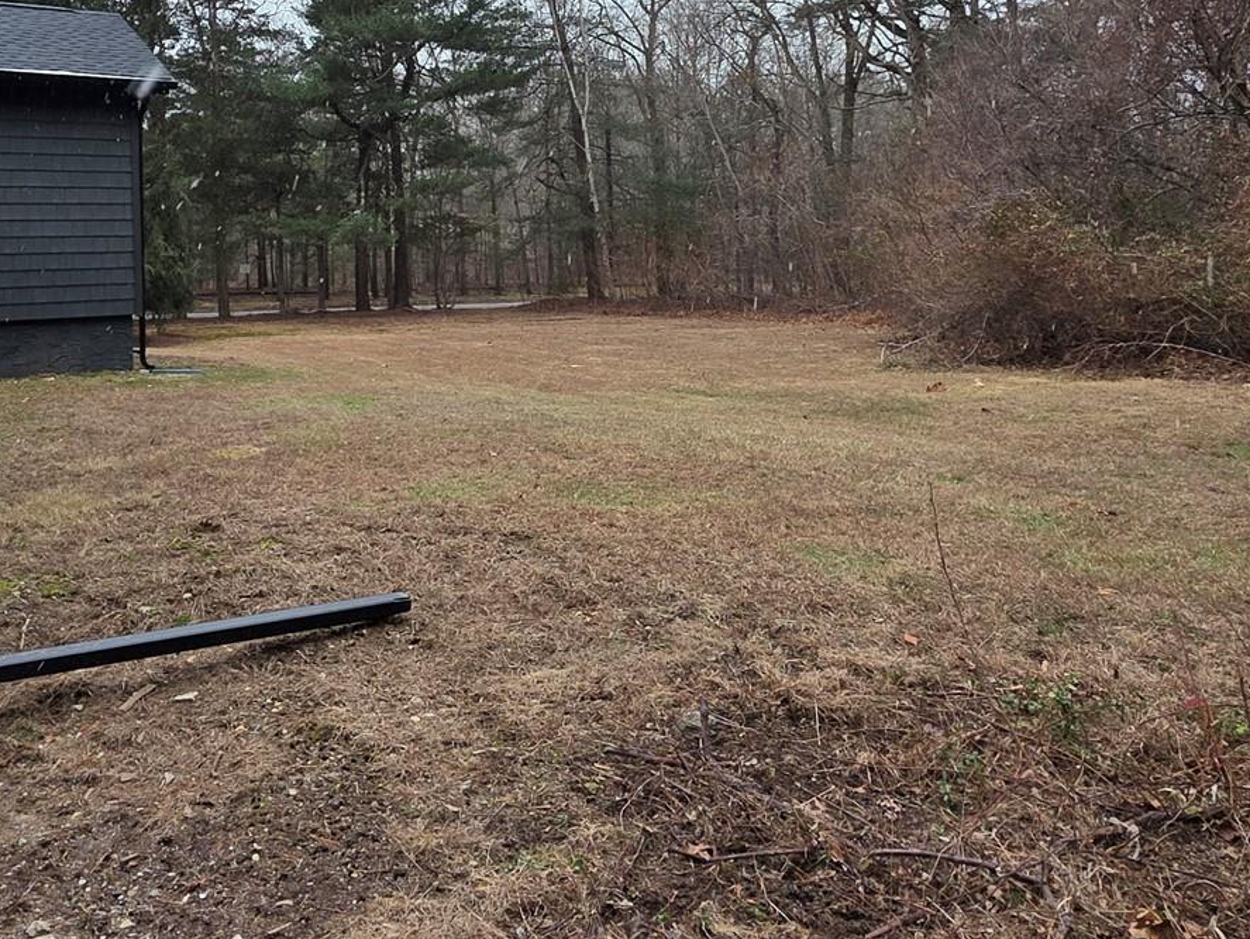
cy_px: 289
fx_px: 1084
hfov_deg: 59.3
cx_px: 486
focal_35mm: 30
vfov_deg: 45.9
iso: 40
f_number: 1.9
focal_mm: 2.2
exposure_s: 1/120
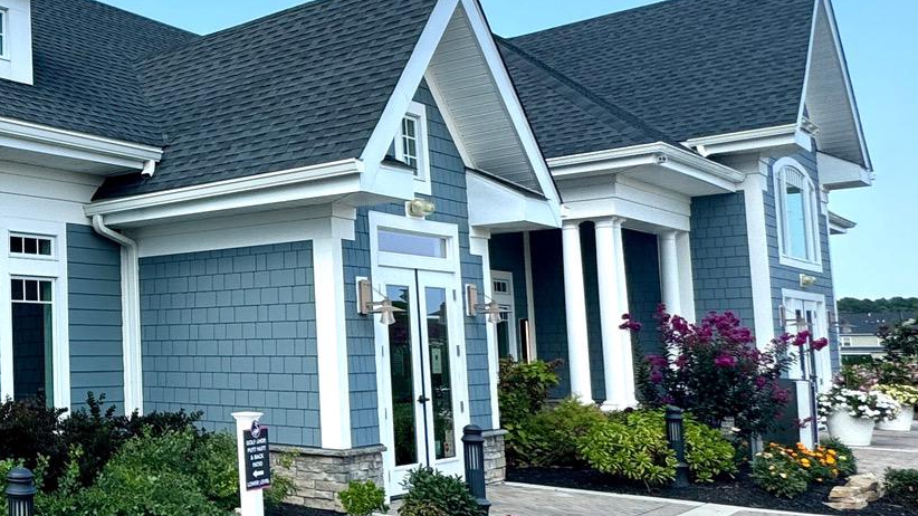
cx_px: -178
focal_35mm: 38
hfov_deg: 39.0
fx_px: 925
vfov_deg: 31.2
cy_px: 283
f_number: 2.2
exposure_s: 1/741
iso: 40
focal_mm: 2.22
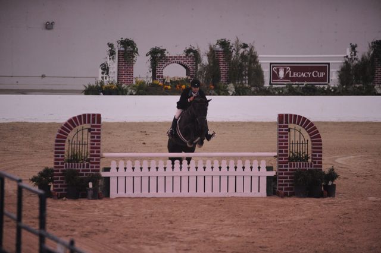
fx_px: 2115
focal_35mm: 200
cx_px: 190
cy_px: 126
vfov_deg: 6.9
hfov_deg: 10.3
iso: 5000
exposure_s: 1/400
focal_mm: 200
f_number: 2.8
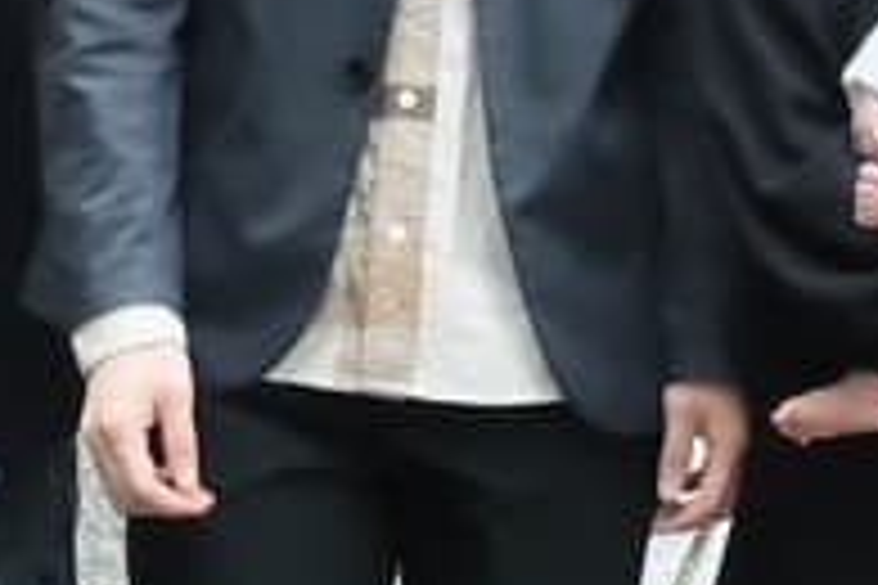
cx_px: 1198
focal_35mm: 281
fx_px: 6853
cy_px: -144
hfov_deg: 7.2
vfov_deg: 4.9
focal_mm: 25.1
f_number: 8
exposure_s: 1/160
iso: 1600
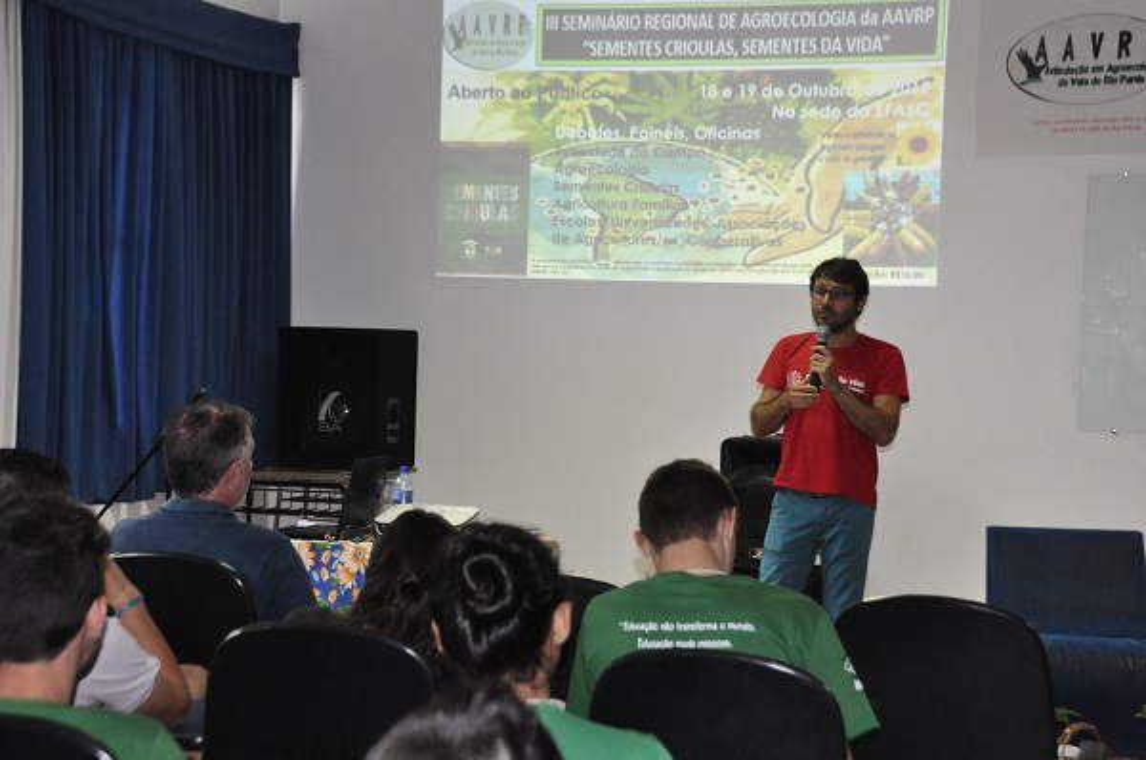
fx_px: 2288
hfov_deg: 28.1
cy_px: 380
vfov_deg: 18.9
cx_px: 573
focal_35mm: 72
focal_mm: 48
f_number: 5
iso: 3200
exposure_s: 1/80
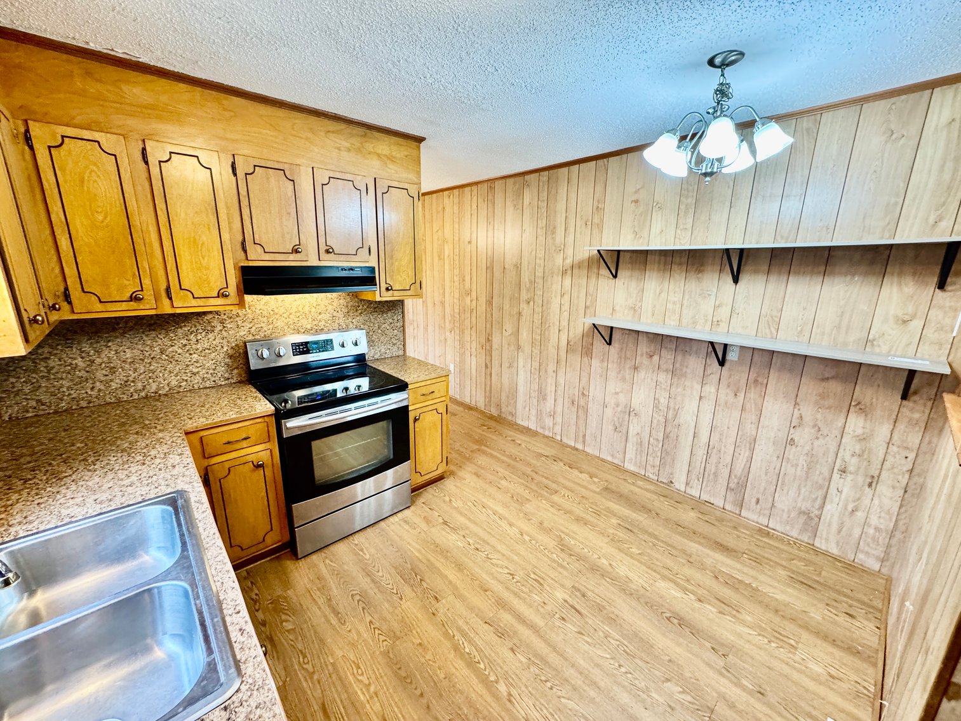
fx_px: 389
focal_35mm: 14
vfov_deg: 85.7
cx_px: 480
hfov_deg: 102.1
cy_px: 360
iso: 320
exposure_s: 1/60
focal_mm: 2.22
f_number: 2.2
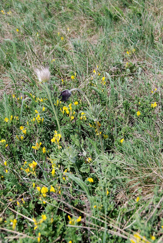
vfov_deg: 44.9
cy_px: 122
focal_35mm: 44
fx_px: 295
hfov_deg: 30.9
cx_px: 82
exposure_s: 1/200
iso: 100
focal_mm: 29
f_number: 7.1
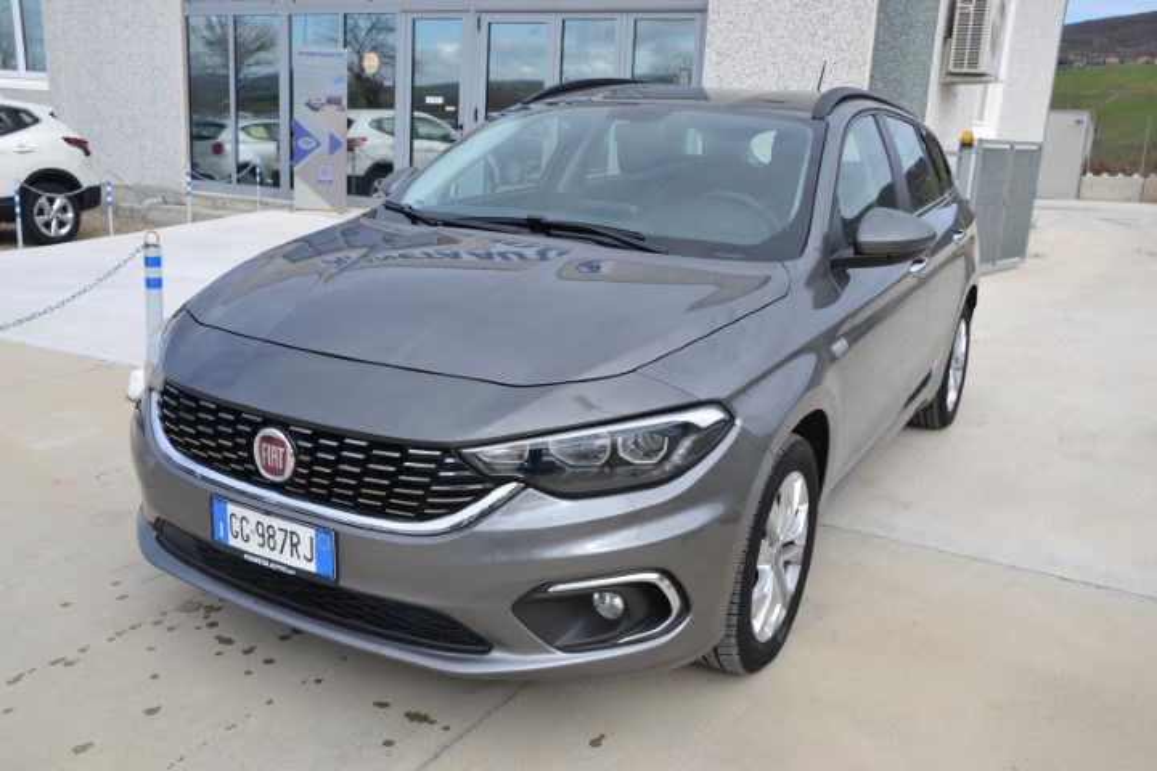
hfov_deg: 57.2
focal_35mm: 33
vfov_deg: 40.0
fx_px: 1061
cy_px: 386
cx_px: 578
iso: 100
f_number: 7.1
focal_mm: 22
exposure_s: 1/200
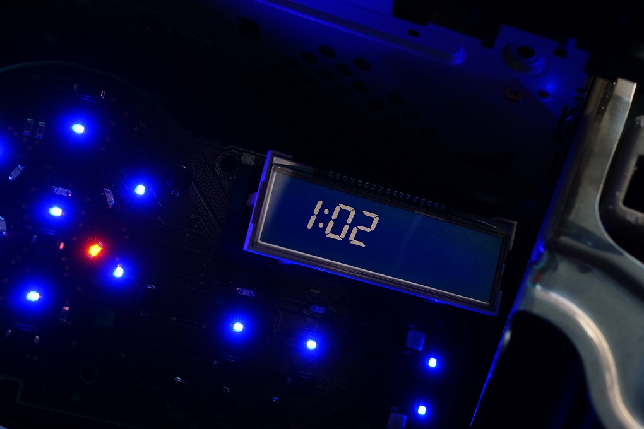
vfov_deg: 25.8
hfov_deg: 37.9
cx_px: 322
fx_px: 939
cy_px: 214
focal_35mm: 52
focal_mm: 35
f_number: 5
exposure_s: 1/60
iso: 320
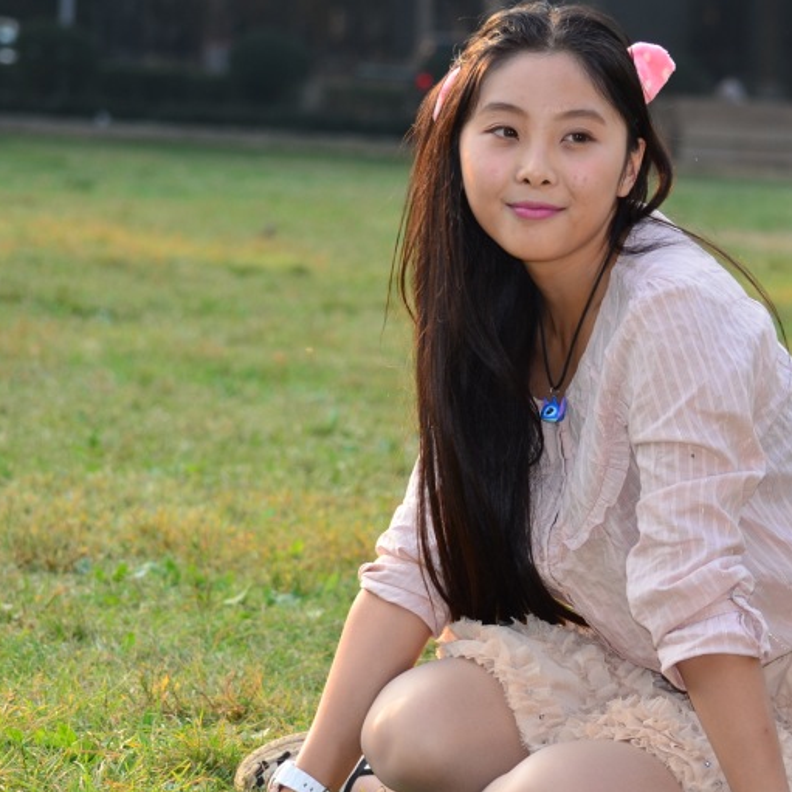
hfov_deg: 8.6
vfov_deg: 8.6
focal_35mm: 204
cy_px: 476
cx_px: 603
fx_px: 5281
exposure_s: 1/200
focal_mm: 80
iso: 160
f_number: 4.5
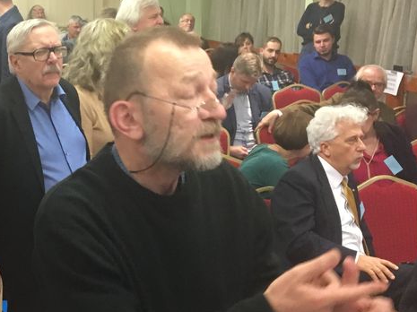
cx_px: -9
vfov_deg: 21.5
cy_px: 221
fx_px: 819
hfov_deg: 26.9
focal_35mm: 68
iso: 200
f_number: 2.2
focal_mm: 4.15
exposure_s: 1/33
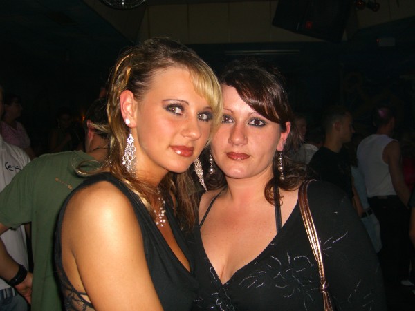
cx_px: 208
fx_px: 456
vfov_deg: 37.7
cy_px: 156
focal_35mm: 38
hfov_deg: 49.0
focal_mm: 7.9
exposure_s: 1/60
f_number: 2.8
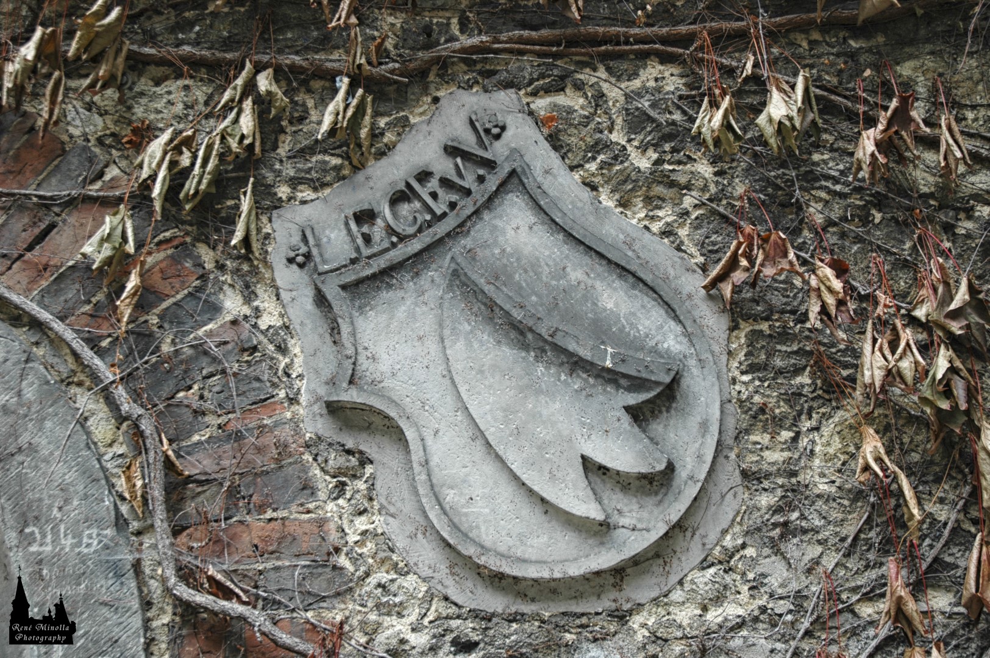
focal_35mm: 40
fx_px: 1113
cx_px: 495
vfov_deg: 33.0
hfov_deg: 48.0
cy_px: 329
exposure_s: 1/25
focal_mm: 27
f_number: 3.8
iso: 200
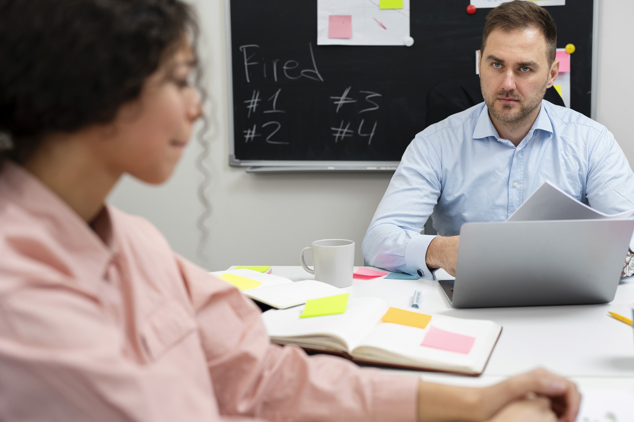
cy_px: 186
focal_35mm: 49
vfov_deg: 27.5
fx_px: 863
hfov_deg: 40.0
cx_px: 407
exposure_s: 1/320
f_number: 2
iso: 640
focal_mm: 35
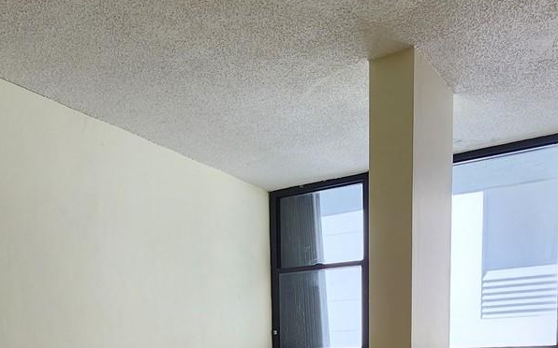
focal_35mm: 37
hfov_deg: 52.7
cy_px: 445
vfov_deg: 28.6
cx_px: 267
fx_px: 562
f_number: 2.2
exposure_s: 1/168
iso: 50
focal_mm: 2.2
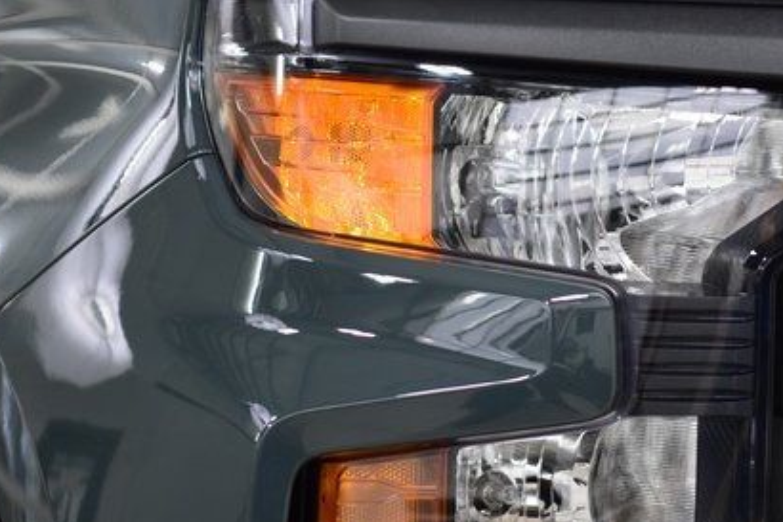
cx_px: 556
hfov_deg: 12.5
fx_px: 3565
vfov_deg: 8.4
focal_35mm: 164
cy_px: 315
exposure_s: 1/125
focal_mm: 70
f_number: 2.8
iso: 1600
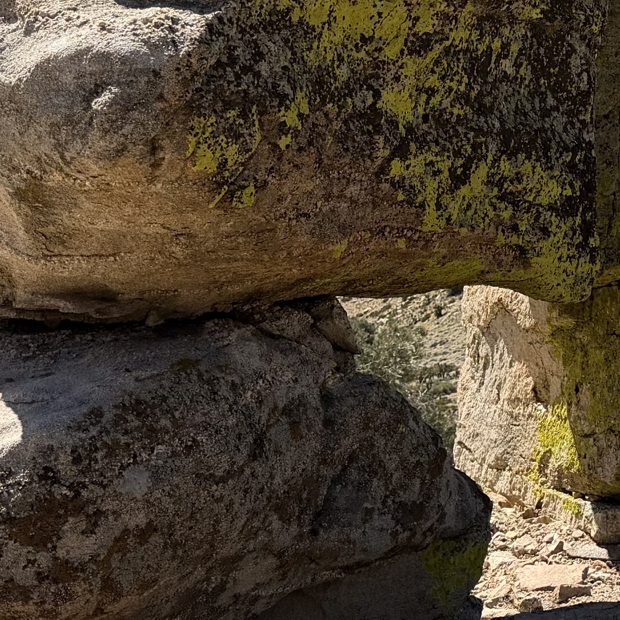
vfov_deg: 18.4
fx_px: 1864
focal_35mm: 92
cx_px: 813
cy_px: -14
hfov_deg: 17.7
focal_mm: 6.76
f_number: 1.78
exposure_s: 1/4673
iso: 80
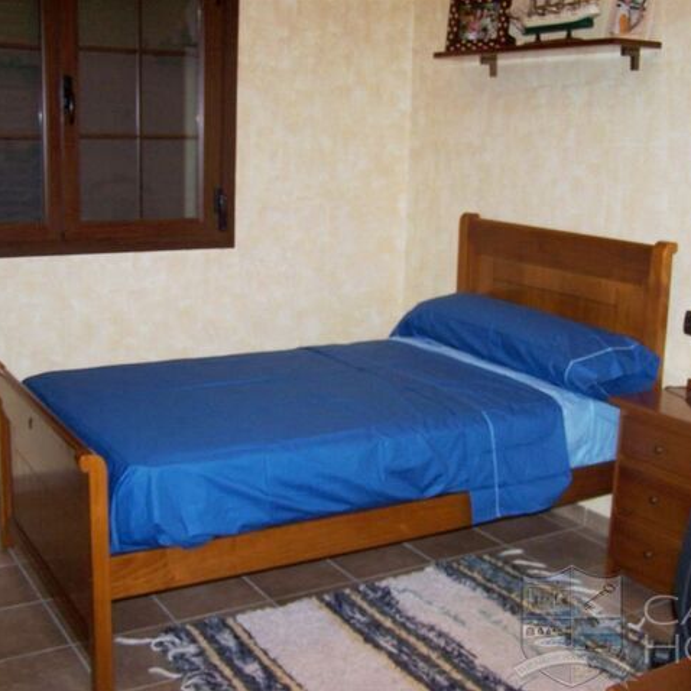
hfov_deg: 37.5
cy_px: 346
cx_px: 389
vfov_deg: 37.6
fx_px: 1016
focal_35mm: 45
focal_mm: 6.3
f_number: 2.8
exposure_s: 1/60
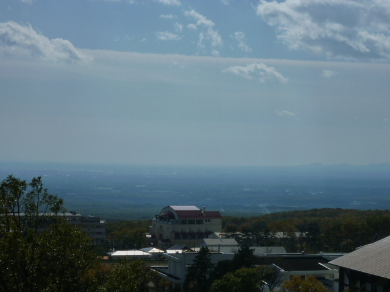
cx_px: 195
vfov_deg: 17.2
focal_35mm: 86
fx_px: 969
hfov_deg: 22.8
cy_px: 146
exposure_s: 1/1300
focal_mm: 15.3
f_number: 8
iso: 125
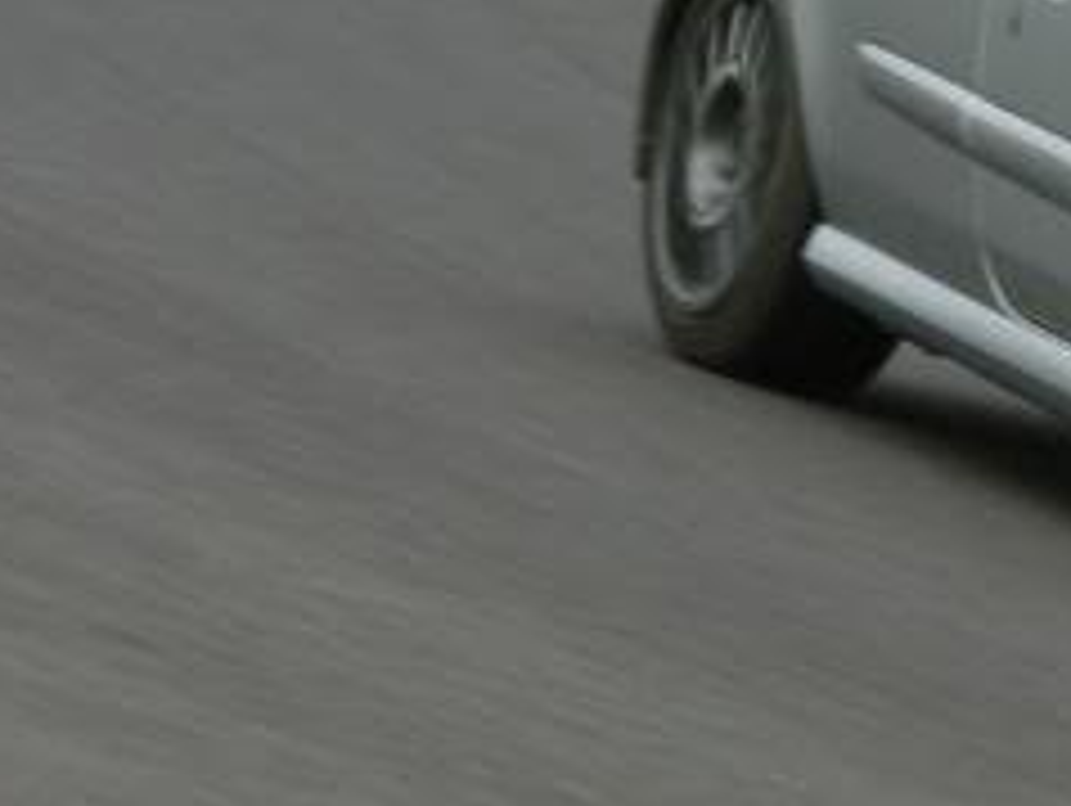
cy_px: 92
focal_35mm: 967
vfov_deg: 1.5
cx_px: 1670
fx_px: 29949
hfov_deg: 2.0
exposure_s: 1/160
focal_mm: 200
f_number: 10
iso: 400
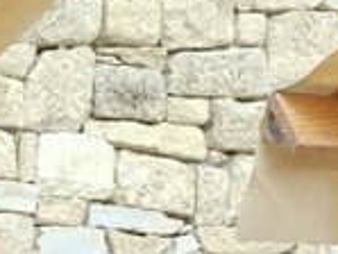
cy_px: 619
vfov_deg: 8.5
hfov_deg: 9.6
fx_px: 1544
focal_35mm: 158
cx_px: -685
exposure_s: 1/314
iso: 40
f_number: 1.8
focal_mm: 5.54
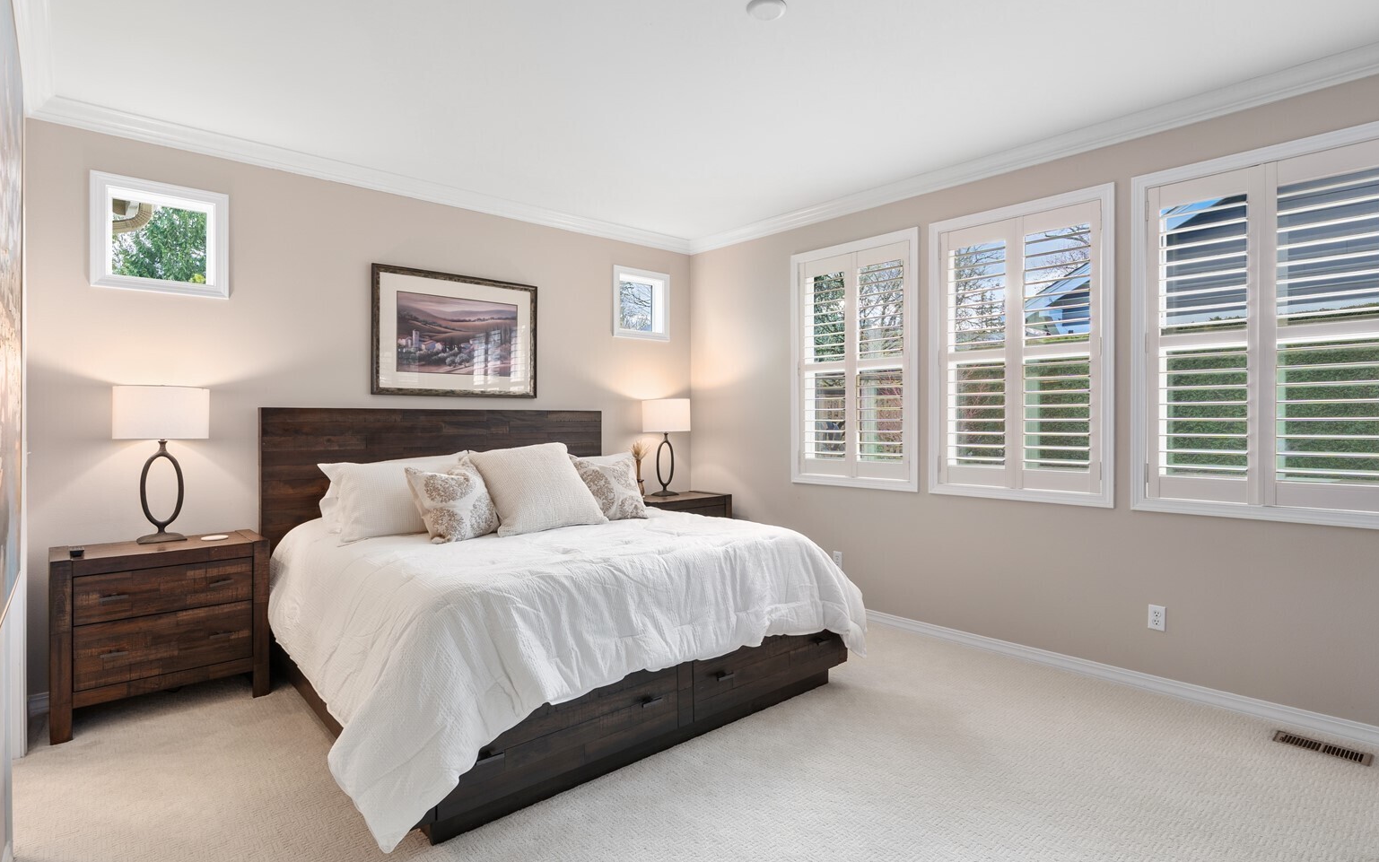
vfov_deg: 65.0
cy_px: 442
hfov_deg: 91.1
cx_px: 695
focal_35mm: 18
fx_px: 677
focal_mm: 16
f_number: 9
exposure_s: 1/2
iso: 320
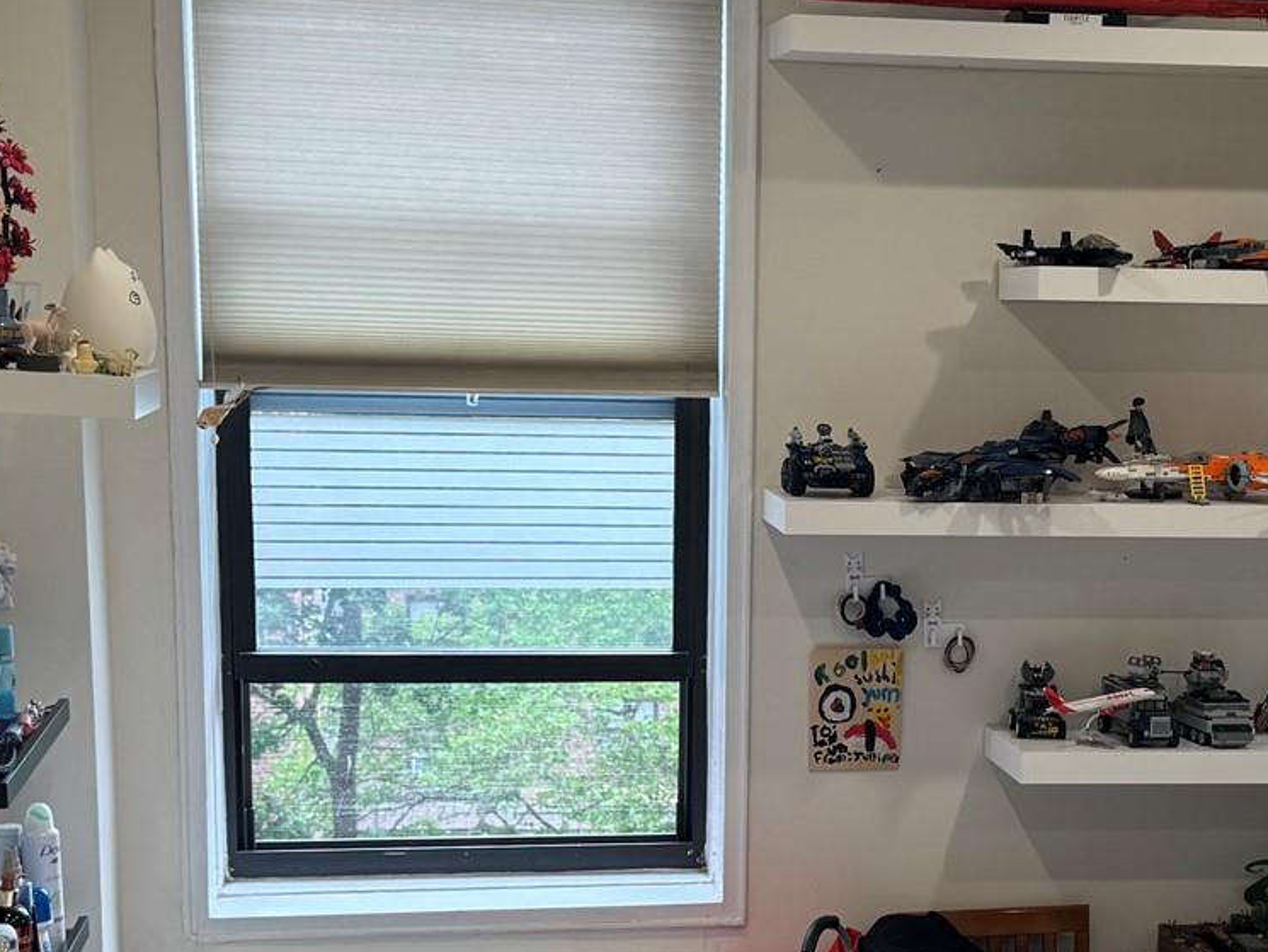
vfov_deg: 22.1
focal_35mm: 66
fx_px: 2418
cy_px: 715
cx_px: 902
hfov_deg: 29.1
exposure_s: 1/120
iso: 125
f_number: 1.78
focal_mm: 6.76
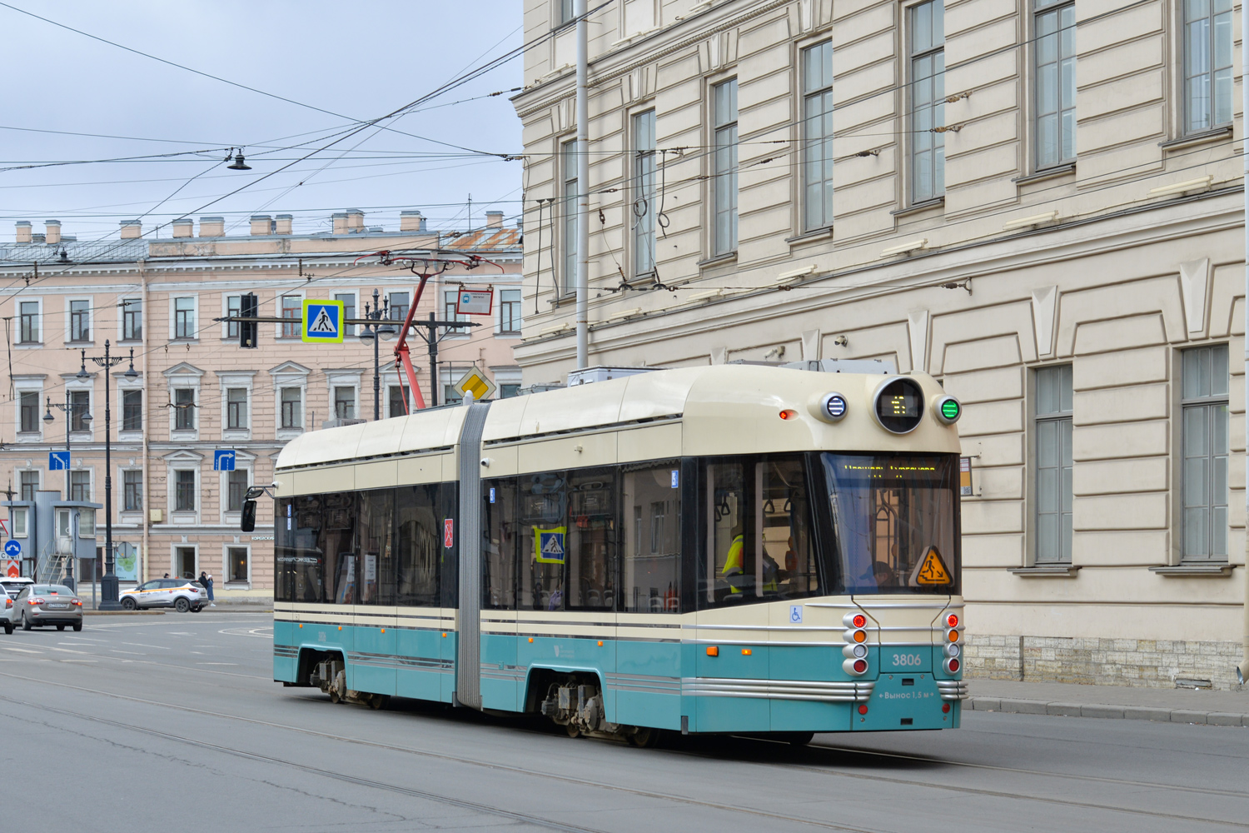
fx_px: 2602
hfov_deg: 27.0
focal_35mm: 75
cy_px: 416
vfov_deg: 18.2
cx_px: 624
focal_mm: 75
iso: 200
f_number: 7.1
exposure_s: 1/400
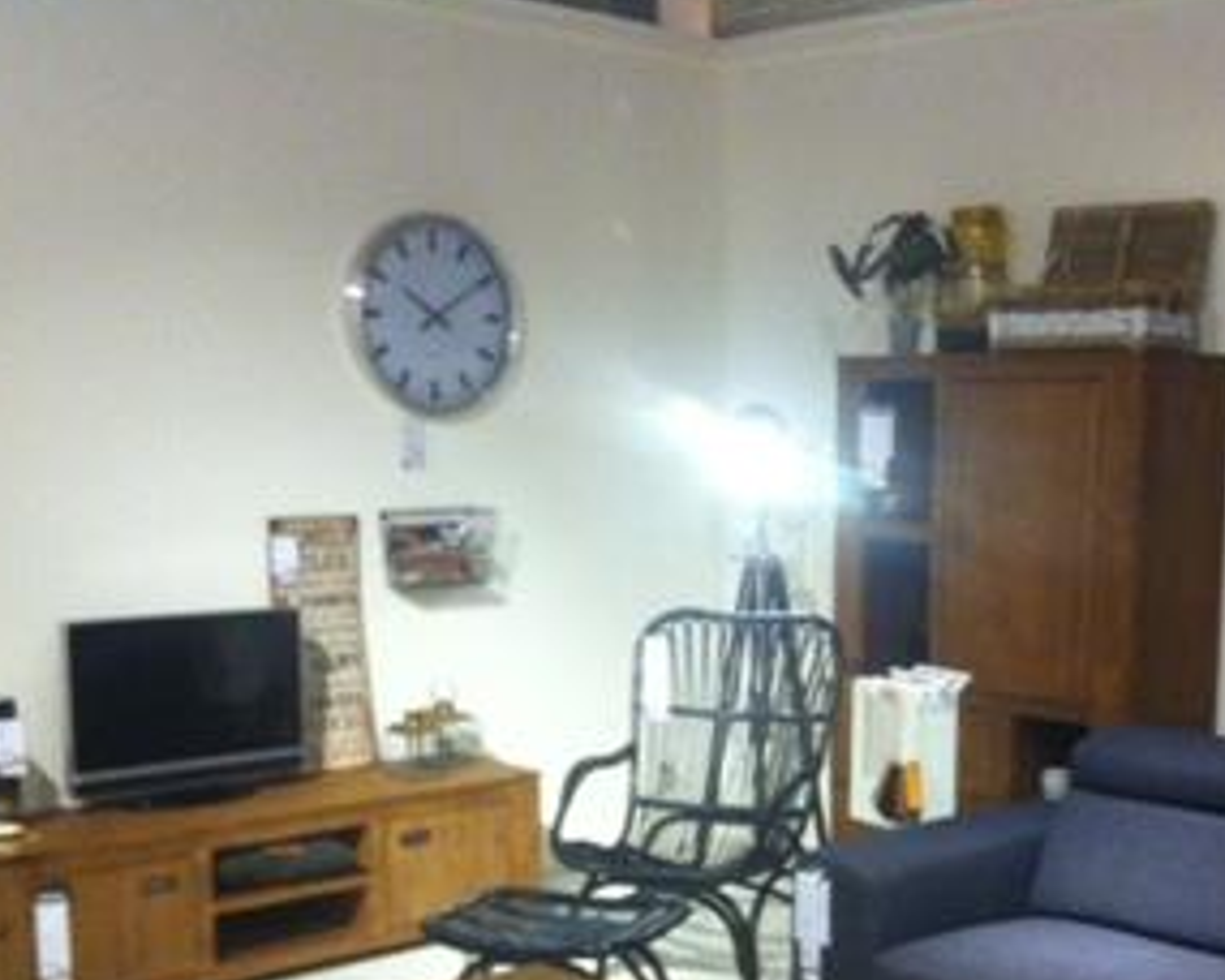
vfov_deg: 27.3
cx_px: 793
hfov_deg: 33.9
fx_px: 1994
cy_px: 707
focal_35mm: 55
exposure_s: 1/17
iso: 250
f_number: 2.8
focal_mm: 3.85
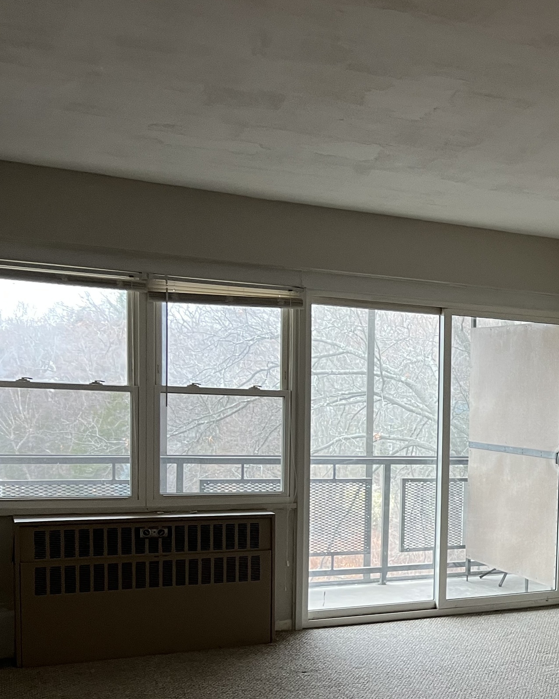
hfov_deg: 27.3
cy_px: 481
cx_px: 667
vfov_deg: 37.5
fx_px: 1013
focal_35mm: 49
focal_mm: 5.7
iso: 160
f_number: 1.5
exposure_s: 1/60
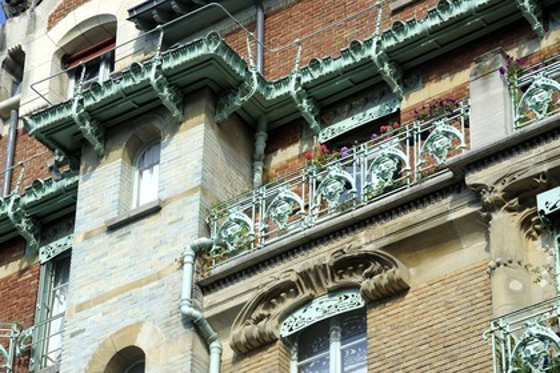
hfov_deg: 14.7
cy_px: 186
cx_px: 280
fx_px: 2178
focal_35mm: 140
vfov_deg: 9.8
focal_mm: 140
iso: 200
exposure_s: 1/200
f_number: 9
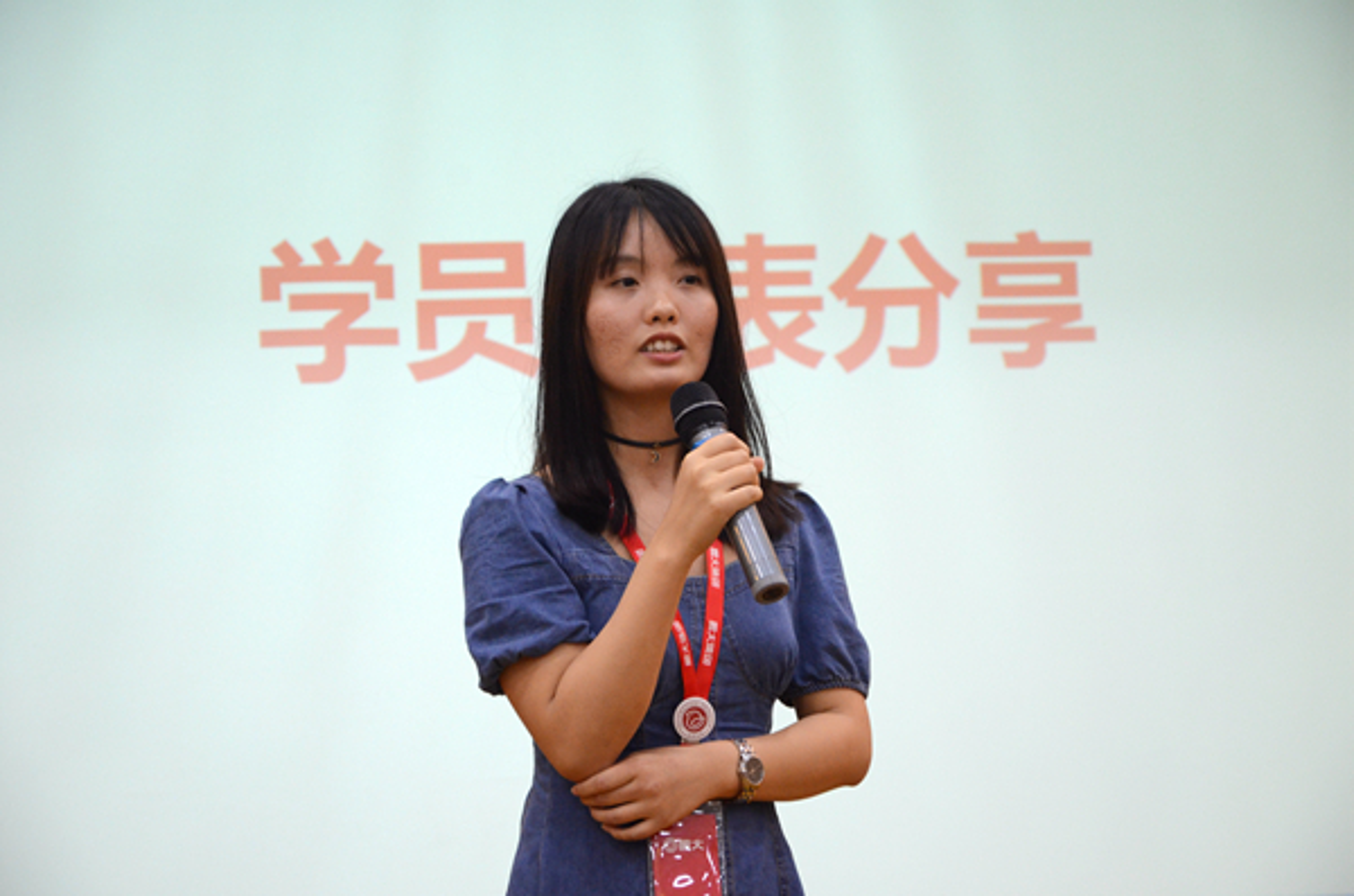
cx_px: 677
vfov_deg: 10.7
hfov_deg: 16.1
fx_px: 4784
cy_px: 448
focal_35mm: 128
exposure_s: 1/60
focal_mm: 85
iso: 1600
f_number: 5.6
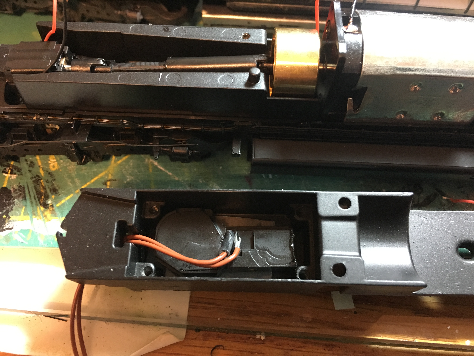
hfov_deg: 61.7
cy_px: 178
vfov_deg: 48.2
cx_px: 237
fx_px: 397
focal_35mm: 29
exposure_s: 1/20
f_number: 2.2
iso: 200
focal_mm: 4.15
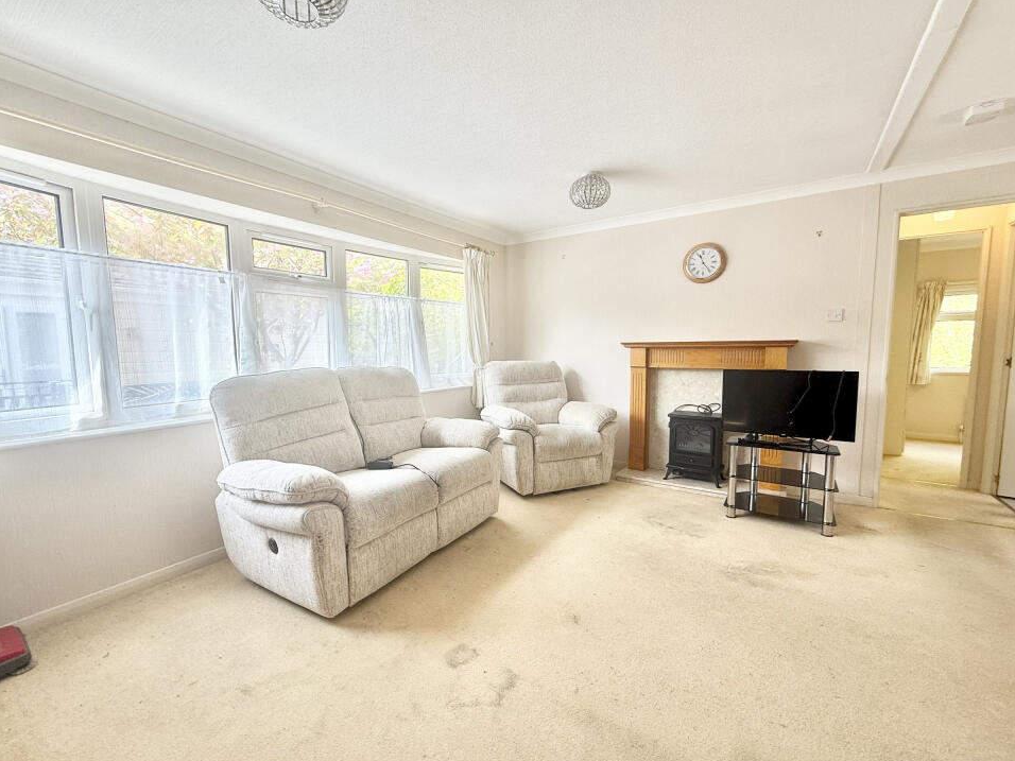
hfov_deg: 98.2
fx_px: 440
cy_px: 386
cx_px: 506
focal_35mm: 15
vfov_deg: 81.7
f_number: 2.2
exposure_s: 1/99
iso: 50
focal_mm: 2.22
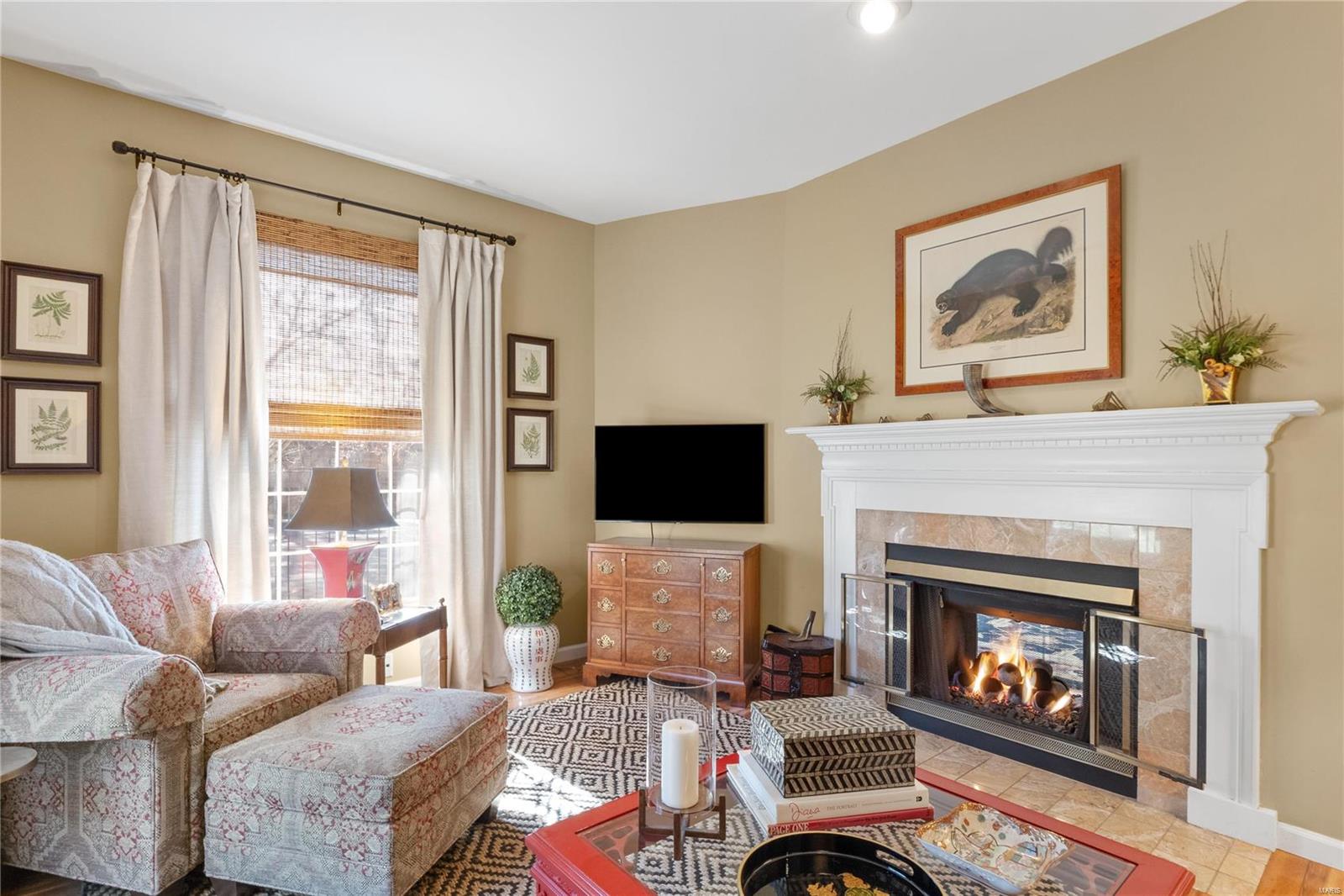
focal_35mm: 16
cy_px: 448
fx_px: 597
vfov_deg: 73.7
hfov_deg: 96.7
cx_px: 672
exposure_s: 1/3
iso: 400
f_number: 8
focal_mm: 8
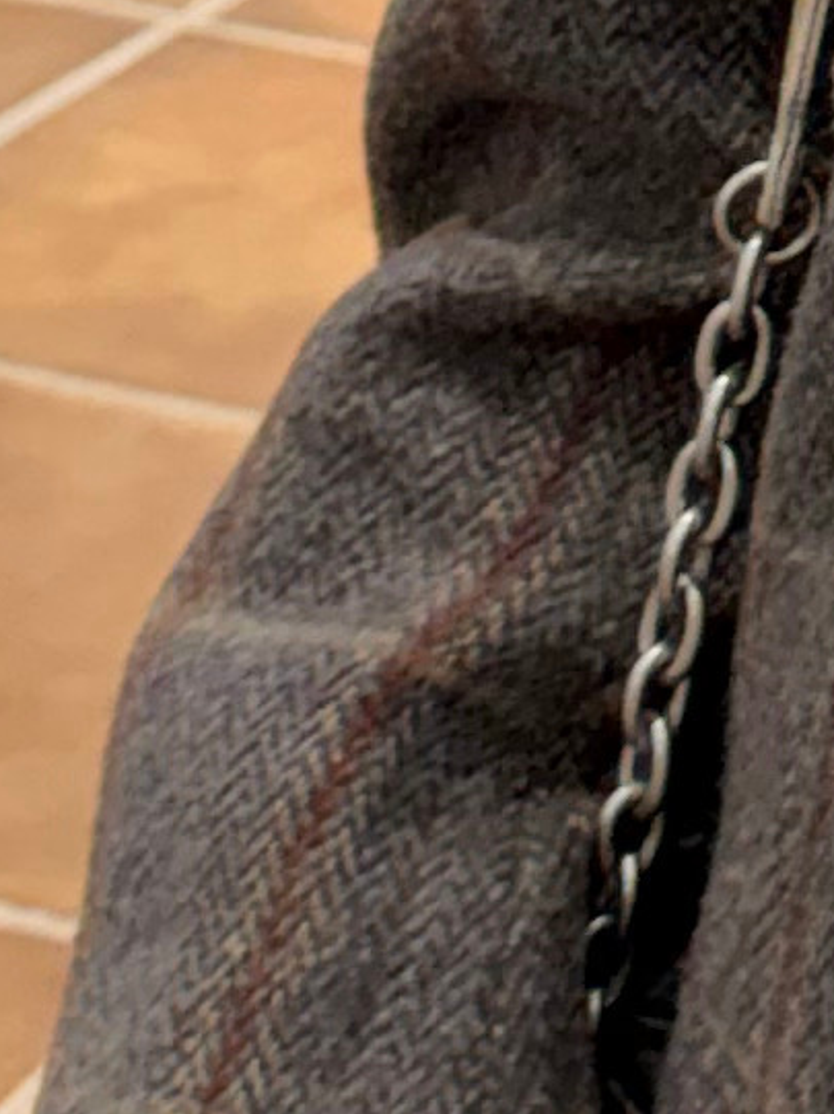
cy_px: -811
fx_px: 5757
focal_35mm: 179
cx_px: 2331
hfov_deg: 7.5
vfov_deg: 10.5
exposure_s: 1/100
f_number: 1.78
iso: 200
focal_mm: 6.76
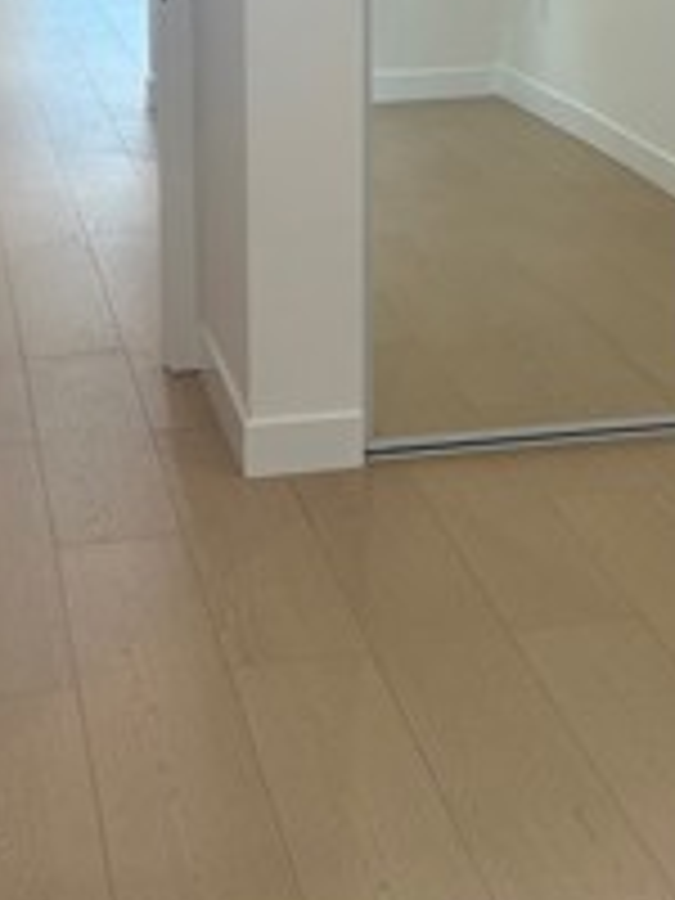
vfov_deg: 22.9
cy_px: 68
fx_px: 2158
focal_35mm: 83
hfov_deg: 17.5
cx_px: 590
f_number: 1.5
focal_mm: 5.7
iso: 50
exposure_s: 1/120
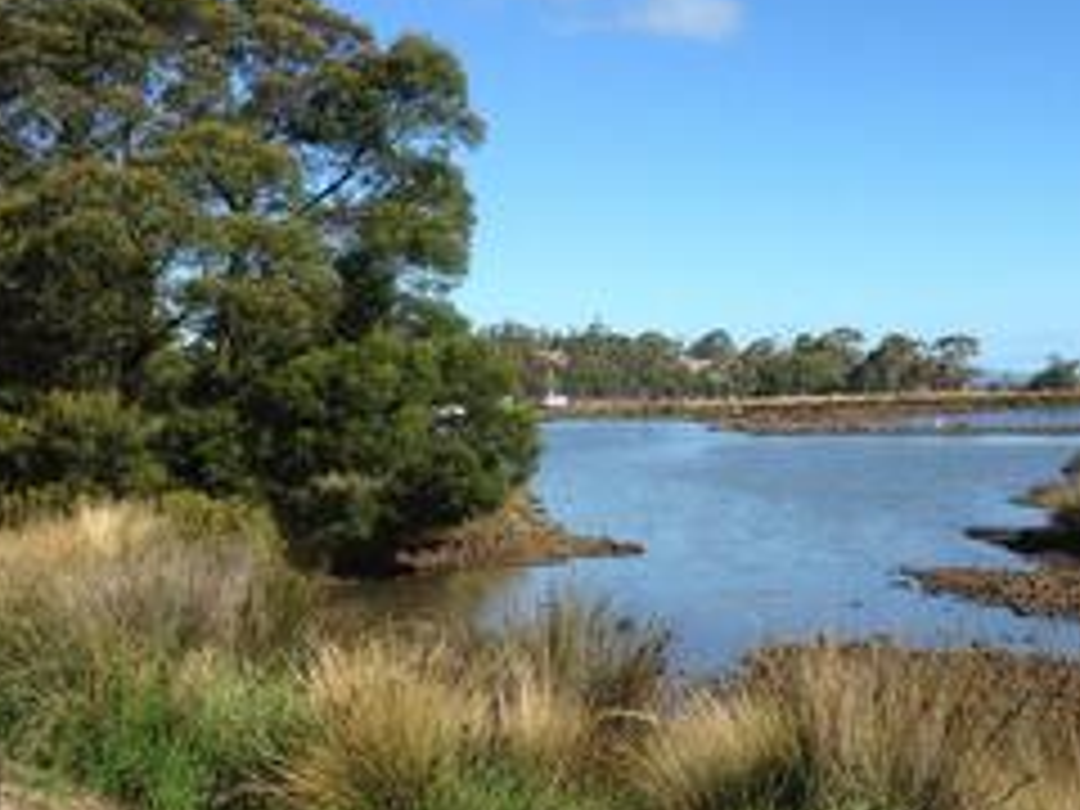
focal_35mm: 55
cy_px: 387
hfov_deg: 34.1
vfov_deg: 26.6
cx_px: 828
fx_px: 1716
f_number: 2.4
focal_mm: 4.12
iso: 50
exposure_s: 1/1355
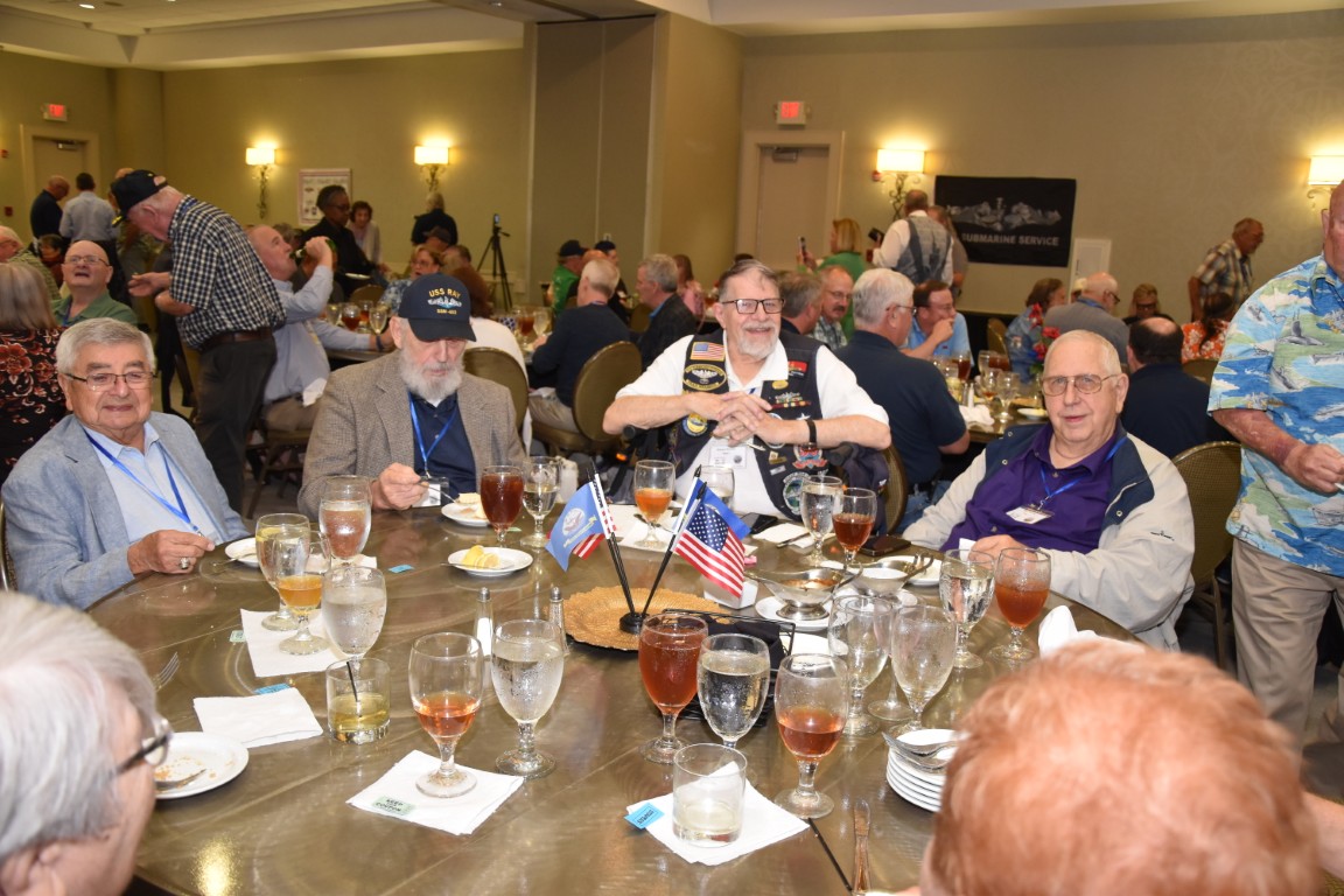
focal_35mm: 32
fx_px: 1176
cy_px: 448
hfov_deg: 59.5
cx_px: 672
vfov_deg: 41.7
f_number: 3.8
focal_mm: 21
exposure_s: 1/60
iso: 1000
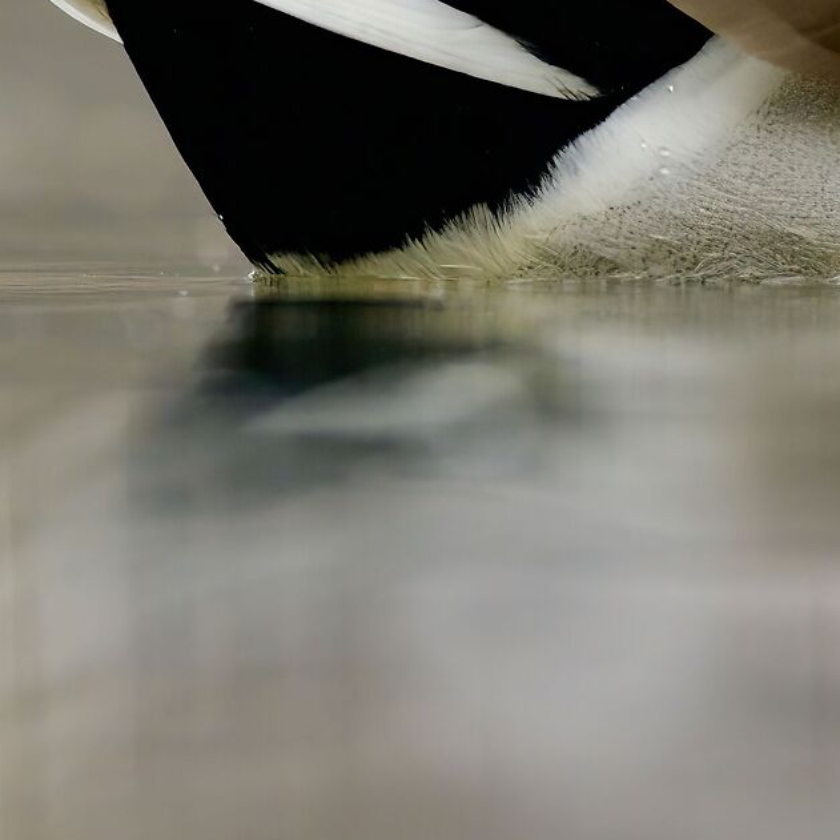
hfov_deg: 0.9
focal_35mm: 2019
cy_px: -296
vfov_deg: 0.9
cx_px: 1343
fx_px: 55430
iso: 800
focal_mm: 300
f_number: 4
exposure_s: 1/640
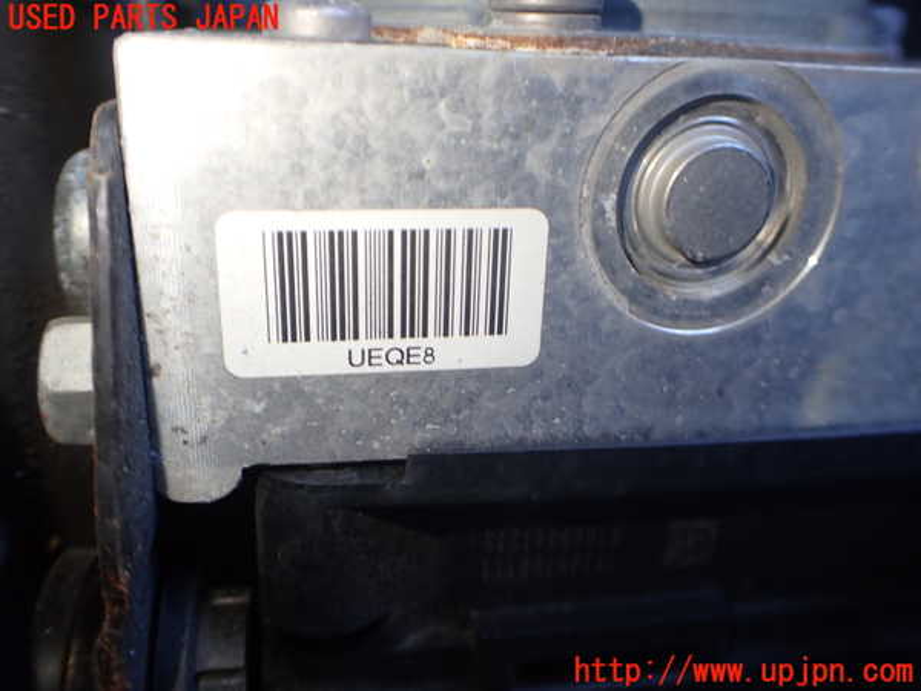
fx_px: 798
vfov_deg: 46.8
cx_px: 460
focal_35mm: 30
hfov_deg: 60.0
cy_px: 346
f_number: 2.3
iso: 200
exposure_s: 1/125
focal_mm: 5.4
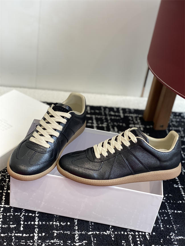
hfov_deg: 28.0
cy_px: 123
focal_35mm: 52
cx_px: 92
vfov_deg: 36.8
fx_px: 370
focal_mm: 6
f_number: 2
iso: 64
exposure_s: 1/122
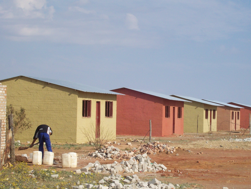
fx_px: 935
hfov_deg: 15.3
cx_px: 142
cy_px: 100
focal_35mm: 129
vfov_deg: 11.5
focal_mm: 18
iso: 80
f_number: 8.5
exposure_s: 1/266
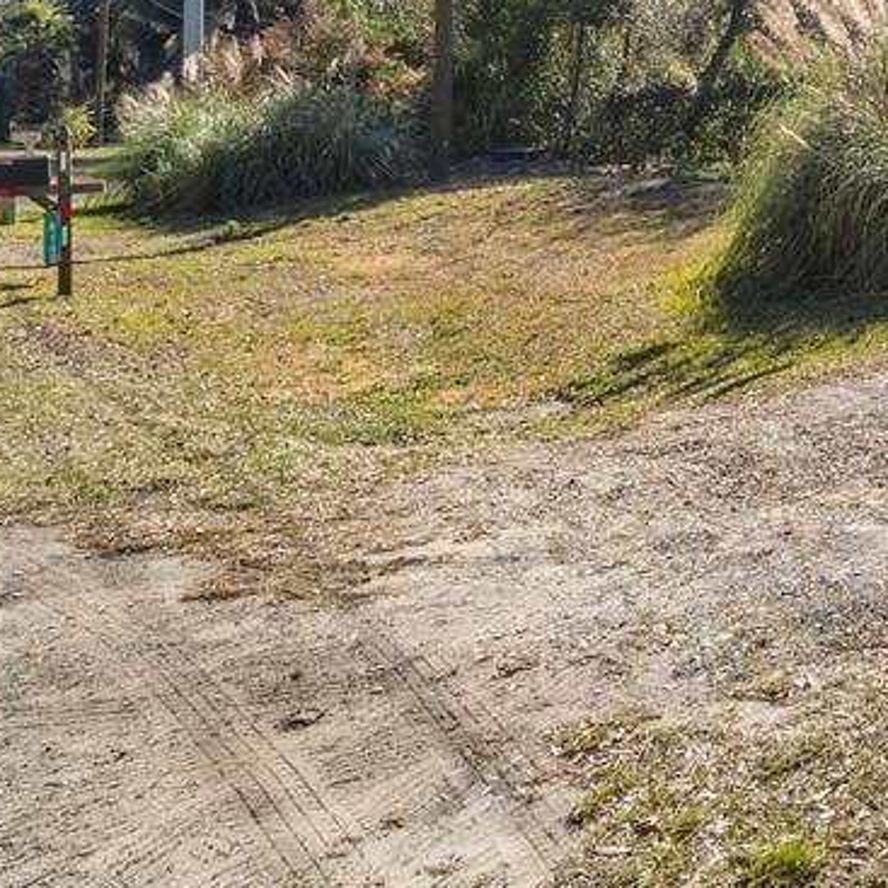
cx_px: 1166
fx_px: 1340
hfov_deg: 29.3
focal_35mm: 46
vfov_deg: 34.4
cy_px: 73
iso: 100
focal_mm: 13
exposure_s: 1/80
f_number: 8
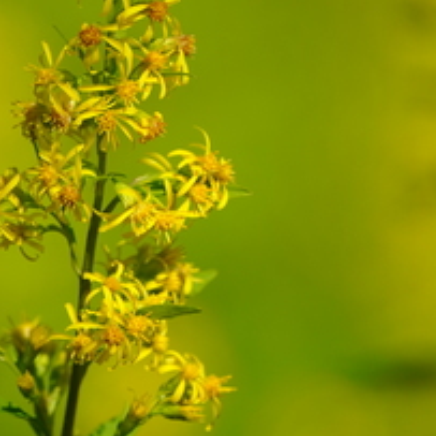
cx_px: 56
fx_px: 22914
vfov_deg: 1.1
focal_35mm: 1608
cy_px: 91
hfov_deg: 1.1
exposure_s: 1/1000
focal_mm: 600
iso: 320
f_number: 6.3
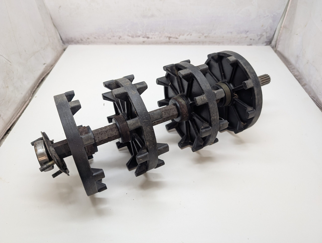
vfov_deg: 56.9
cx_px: 161
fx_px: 224
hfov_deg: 71.5
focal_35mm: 24
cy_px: 122
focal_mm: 6.9
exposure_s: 1/31.2
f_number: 1.68
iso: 51
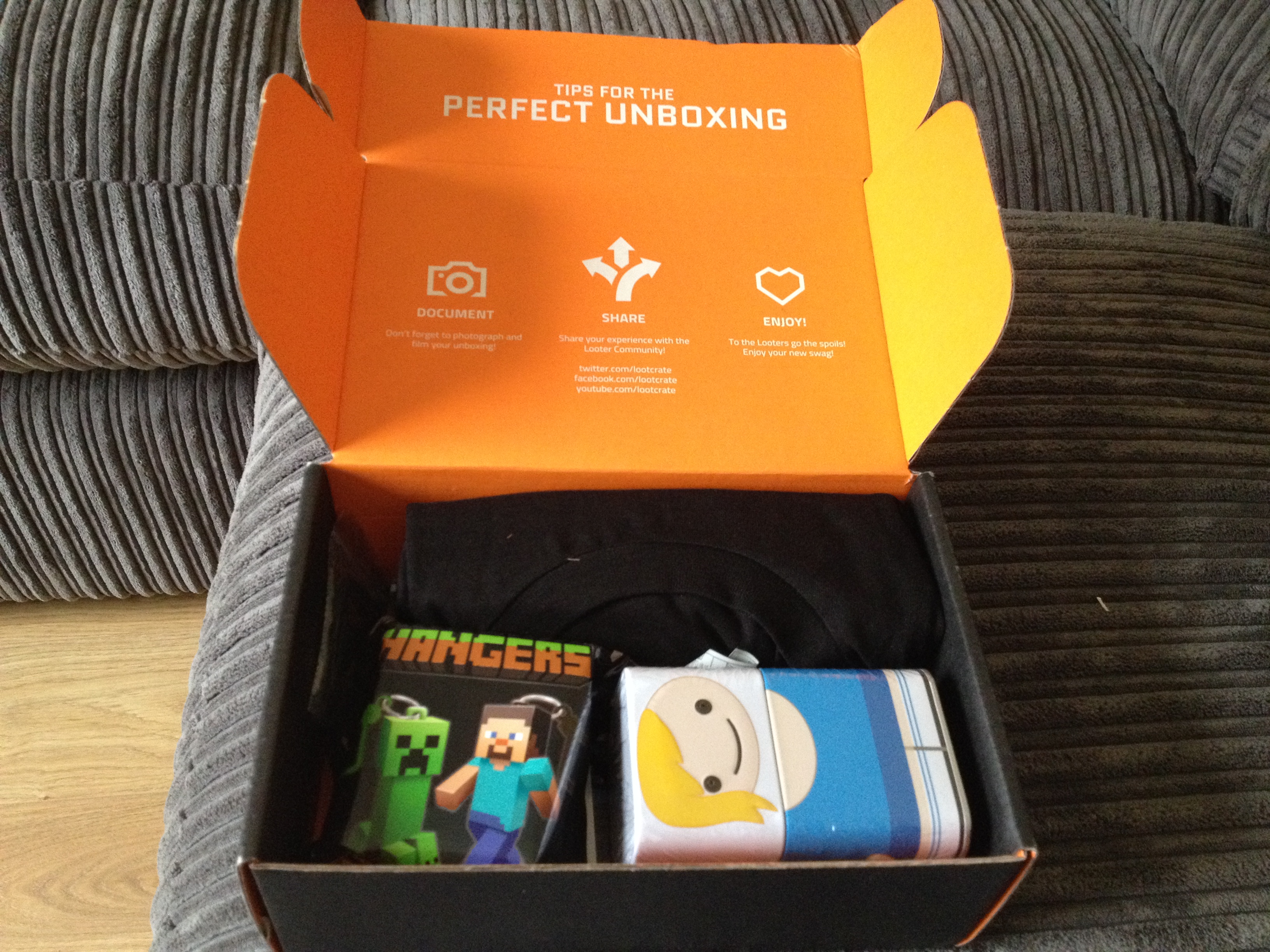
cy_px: 476
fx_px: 1284
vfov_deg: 40.7
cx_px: 635
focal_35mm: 35
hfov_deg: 52.6
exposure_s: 1/20
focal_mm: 4.28
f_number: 2.4
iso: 400
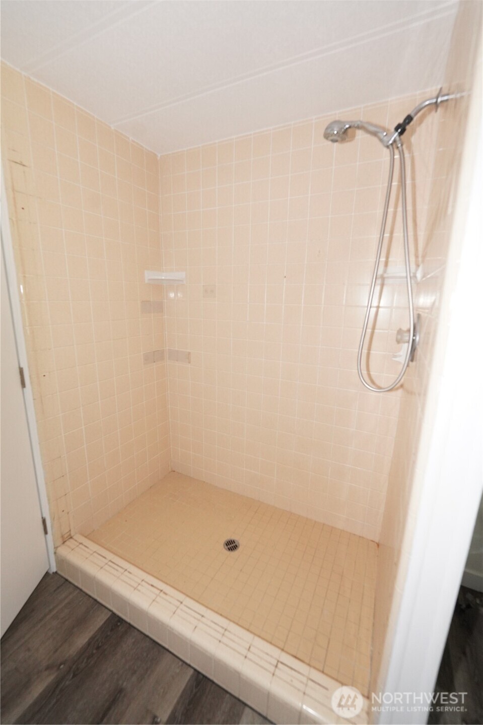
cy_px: 362
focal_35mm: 14
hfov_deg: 81.2
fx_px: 282
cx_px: 242
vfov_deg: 104.3
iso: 3200
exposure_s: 1/60
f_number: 4
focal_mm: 14
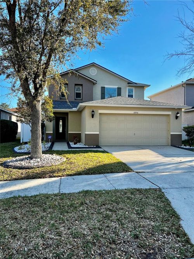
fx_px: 194
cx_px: 97
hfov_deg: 53.0
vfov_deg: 67.3
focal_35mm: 26
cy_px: 130
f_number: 1.5
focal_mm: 5.7
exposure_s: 1/1669
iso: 50
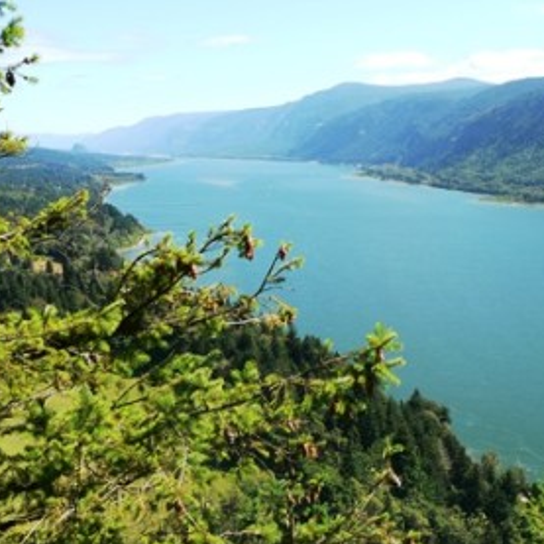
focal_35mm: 46
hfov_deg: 36.6
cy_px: 255
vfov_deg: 36.8
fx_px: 818
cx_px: 338
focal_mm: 6
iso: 100
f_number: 5
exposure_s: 1/250
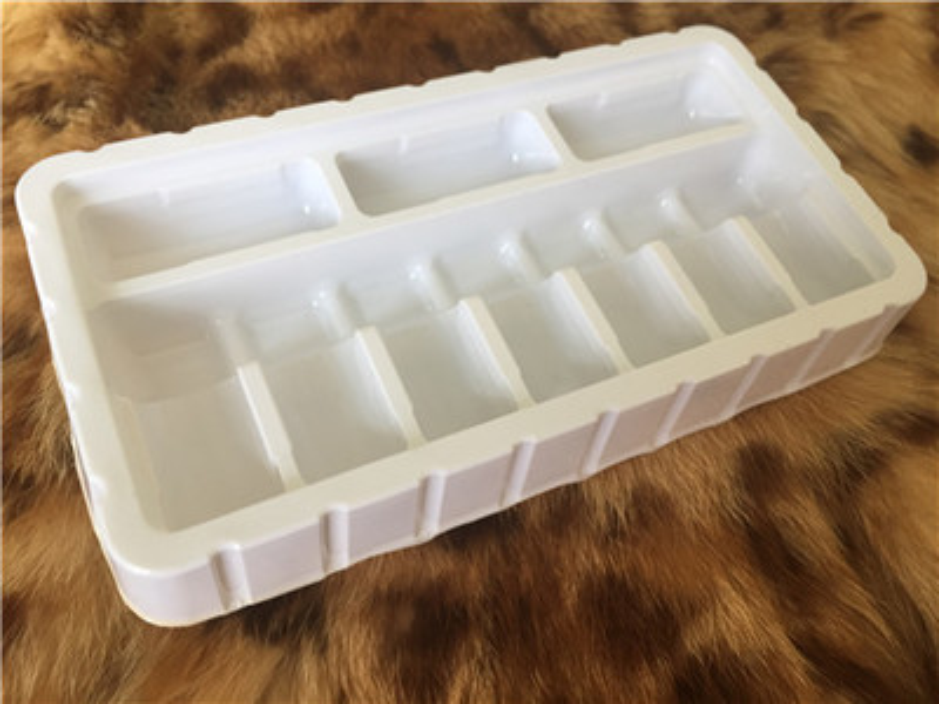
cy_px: 352
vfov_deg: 48.2
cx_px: 470
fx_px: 787
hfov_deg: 61.7
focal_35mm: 29
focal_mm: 4.15
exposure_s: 1/33
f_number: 2.2
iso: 80
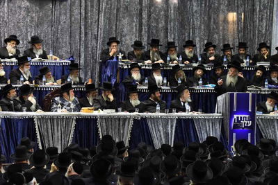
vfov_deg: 8.6
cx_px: 139
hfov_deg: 12.8
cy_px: 92
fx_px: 1236
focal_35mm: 160
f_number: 6.3
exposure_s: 1/200
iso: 2500
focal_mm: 160
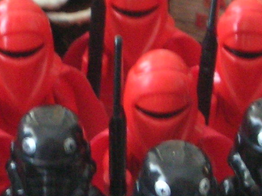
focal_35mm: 162
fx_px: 1226
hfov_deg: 12.2
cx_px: 110
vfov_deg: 9.1
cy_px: 191
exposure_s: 1/4.3
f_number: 3
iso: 184
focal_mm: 5.8
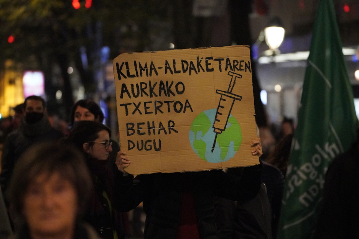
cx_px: 180
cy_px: 120
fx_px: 1974
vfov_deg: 6.9
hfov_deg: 10.4
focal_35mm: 198
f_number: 5.6
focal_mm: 198
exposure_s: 1/250
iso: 25600
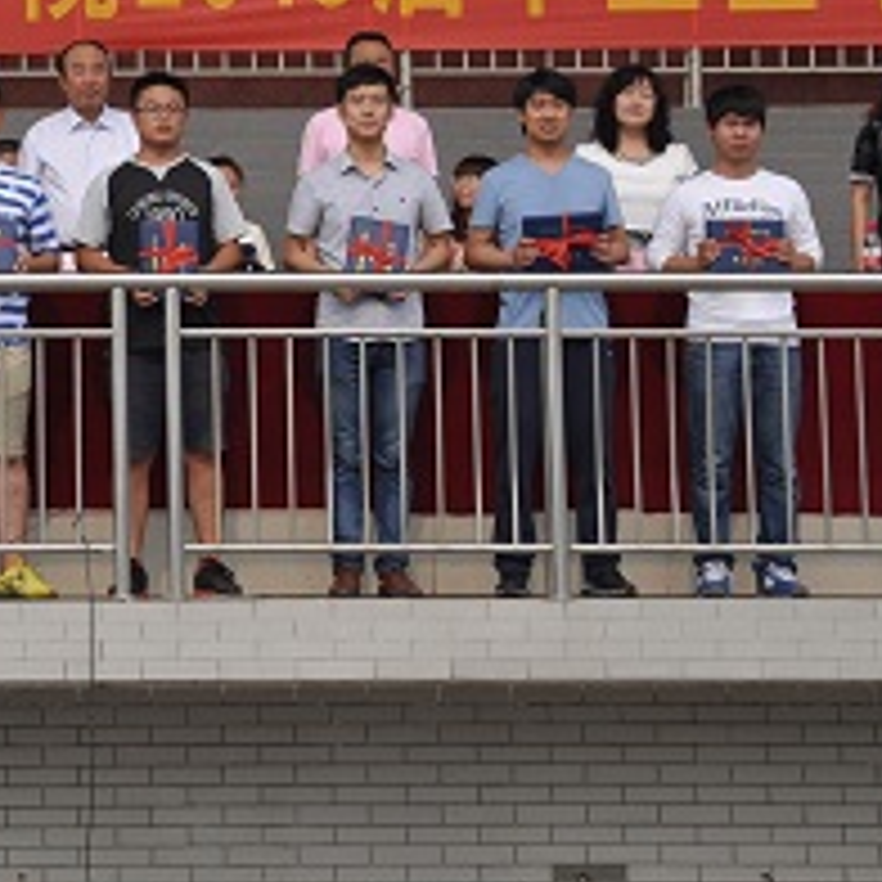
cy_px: 178
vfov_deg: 11.0
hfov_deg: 10.9
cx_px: -61
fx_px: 4555
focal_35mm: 158
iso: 200
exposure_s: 1/800
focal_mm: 42
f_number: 5
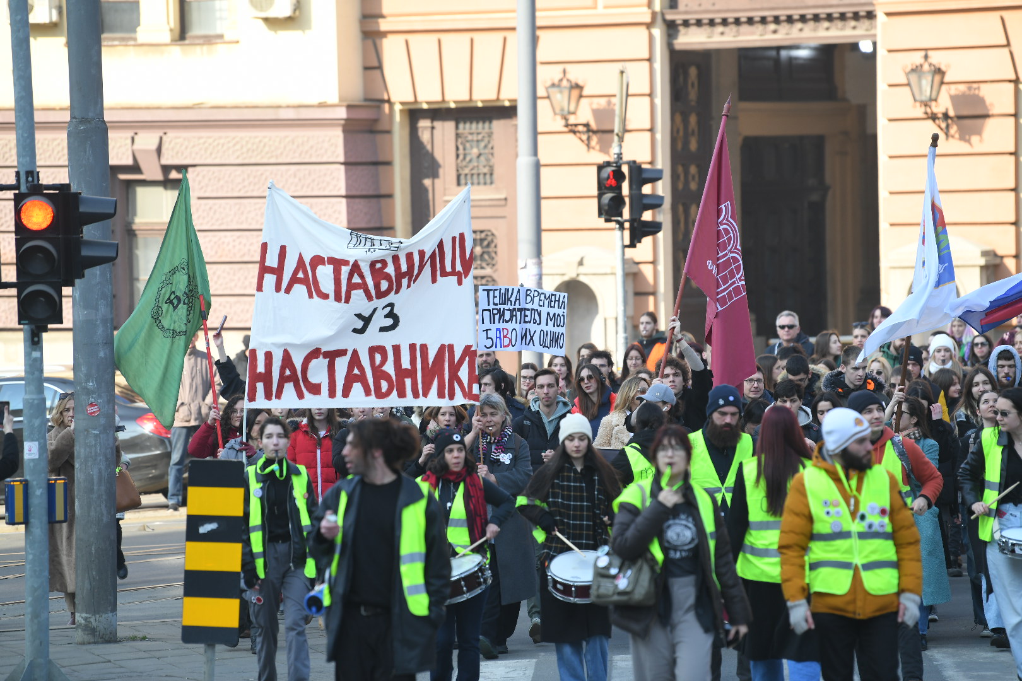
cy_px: 340
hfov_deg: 10.3
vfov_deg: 6.9
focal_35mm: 200
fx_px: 5677
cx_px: 511
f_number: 4
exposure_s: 1/1250
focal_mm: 200
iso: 500
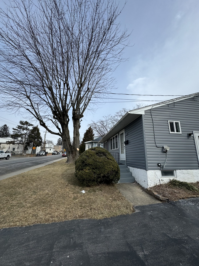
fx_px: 107
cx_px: 100
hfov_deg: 85.7
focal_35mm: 14
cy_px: 133
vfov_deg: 102.1
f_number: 2.2
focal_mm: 2.22
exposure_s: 1/1299
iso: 40
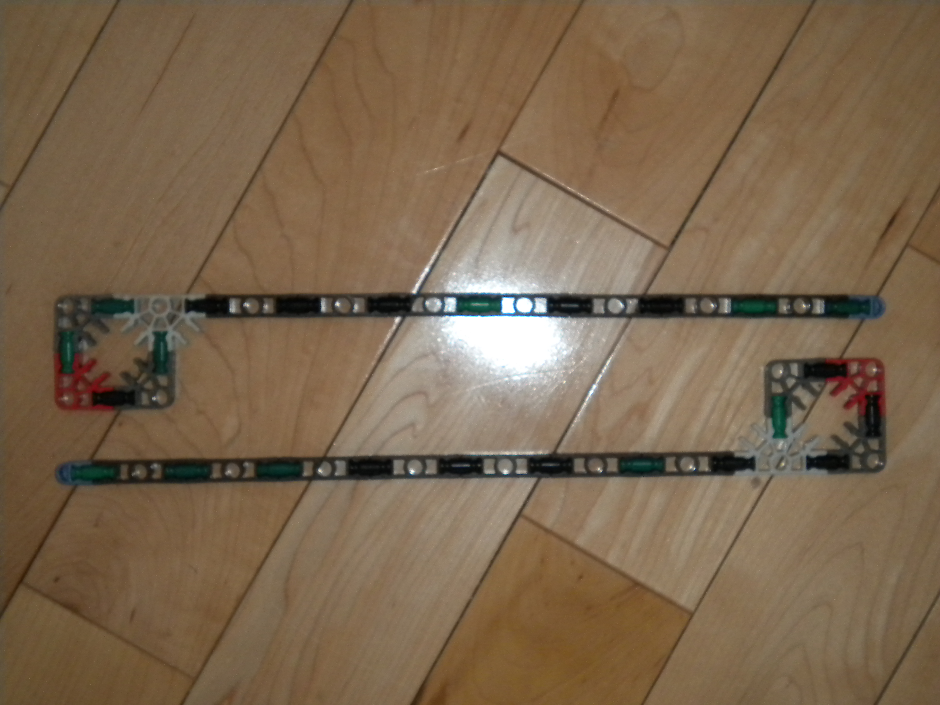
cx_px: 470
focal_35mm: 52
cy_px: 352
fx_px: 1412
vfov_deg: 28.0
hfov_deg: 36.8
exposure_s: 1/30
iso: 400
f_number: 3.9
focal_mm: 9.3
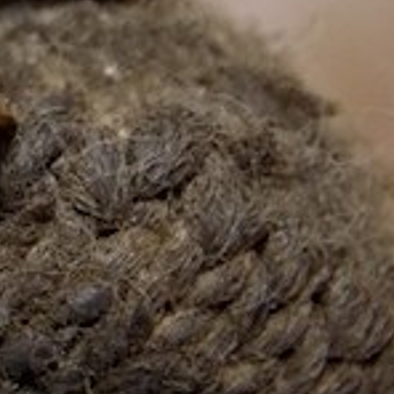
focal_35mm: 268
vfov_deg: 6.4
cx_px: -437
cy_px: -210
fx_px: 3451
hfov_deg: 6.3
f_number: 4.2
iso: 200
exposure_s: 1/30
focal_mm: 12.5
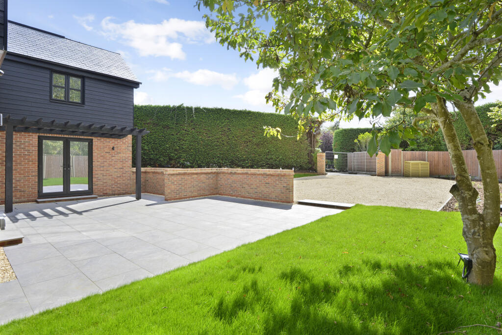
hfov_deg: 90.0
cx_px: 251
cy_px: 168
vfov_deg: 67.4
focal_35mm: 18
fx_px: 251
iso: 400
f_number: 14
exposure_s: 1/200
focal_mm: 18
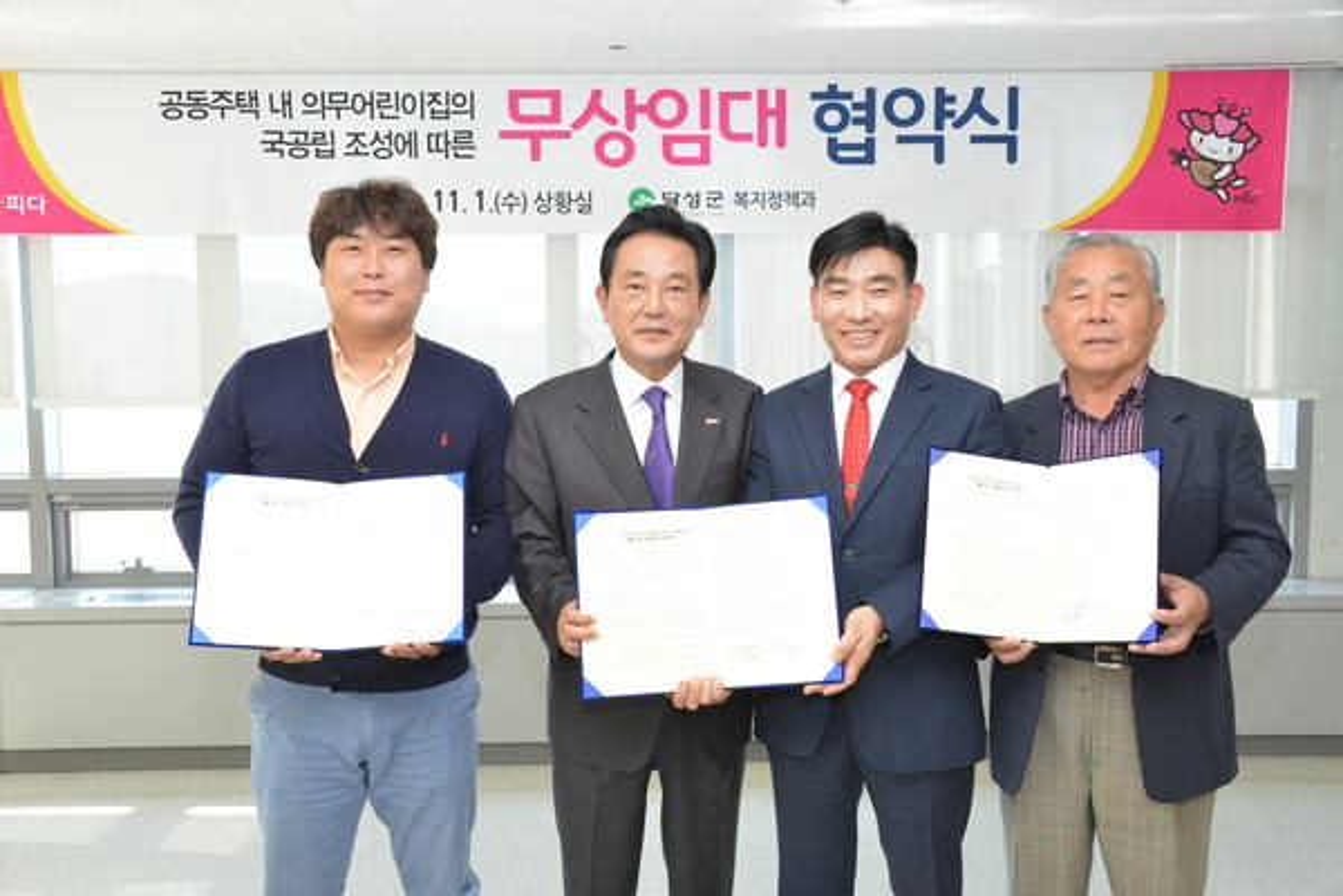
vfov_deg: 37.9
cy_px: 448
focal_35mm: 35
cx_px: 672
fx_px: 1306
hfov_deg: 54.4
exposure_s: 1/100
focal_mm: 35
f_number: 9
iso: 2500
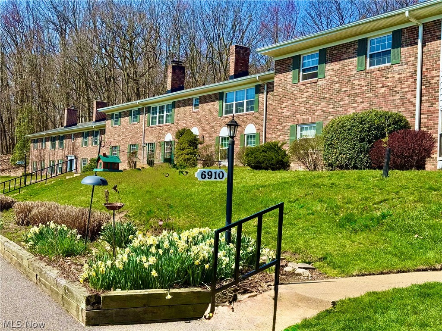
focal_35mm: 48
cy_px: 166
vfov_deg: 30.3
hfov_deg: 39.7
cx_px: 221
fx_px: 613
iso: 64
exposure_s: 1/3257
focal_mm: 6.76
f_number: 1.78
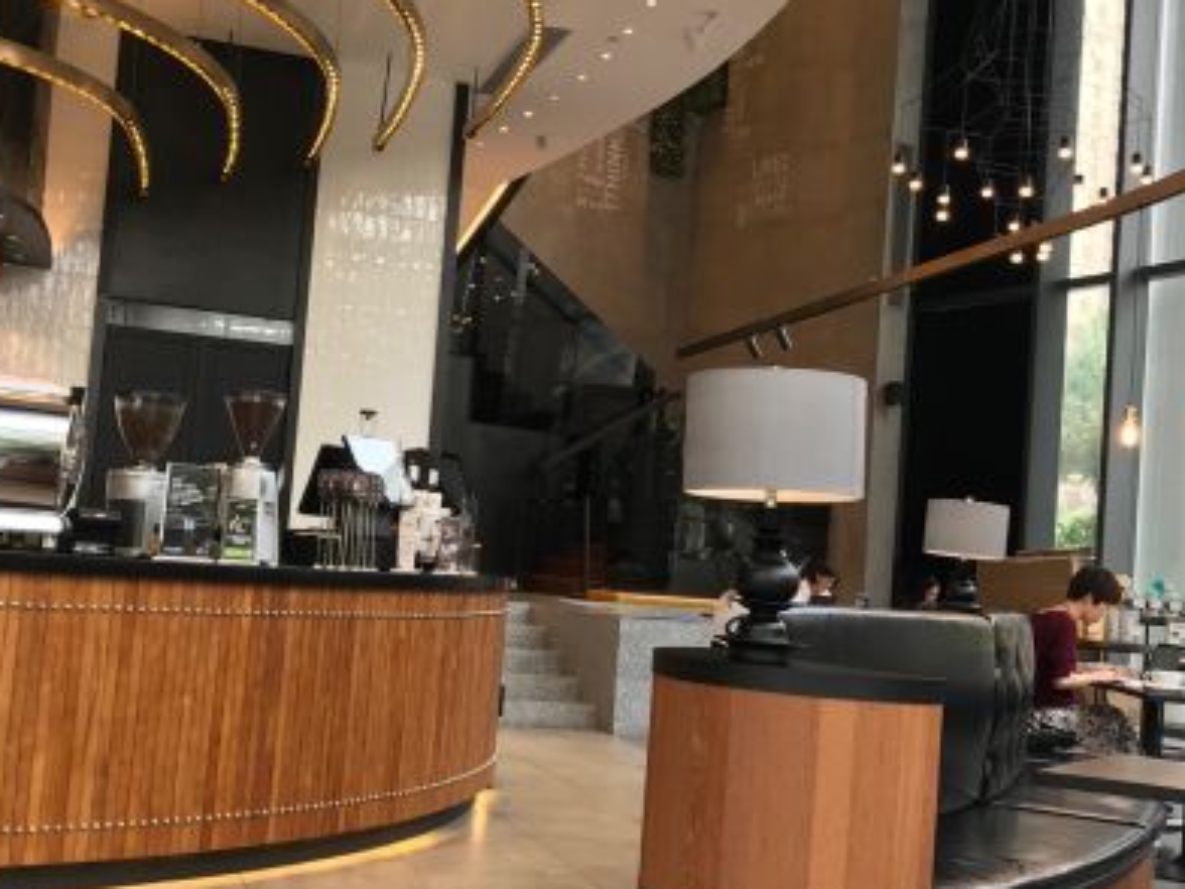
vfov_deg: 29.1
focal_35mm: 50
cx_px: 529
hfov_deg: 38.1
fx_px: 1712
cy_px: 446
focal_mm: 3.99
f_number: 1.8
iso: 32
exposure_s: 1/50
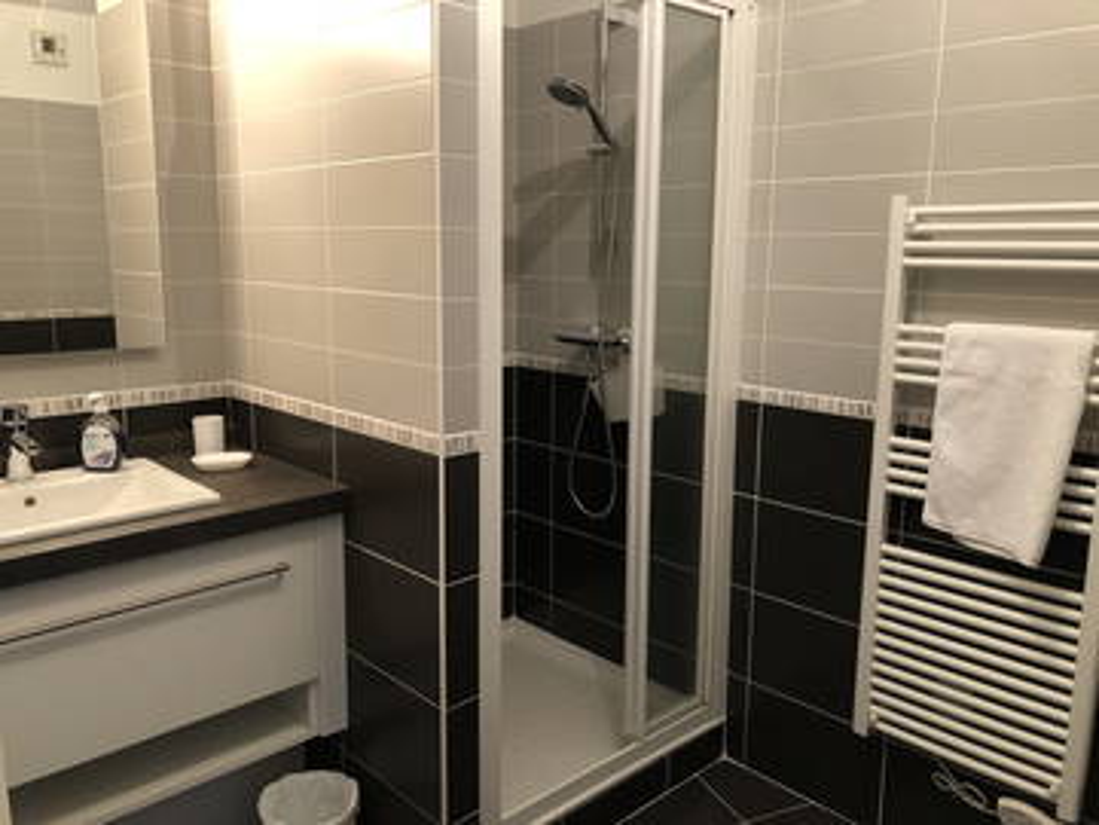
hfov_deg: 63.4
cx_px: 550
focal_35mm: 28
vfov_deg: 49.7
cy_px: 412
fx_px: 889
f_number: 1.8
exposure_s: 1/17
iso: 80
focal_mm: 3.99
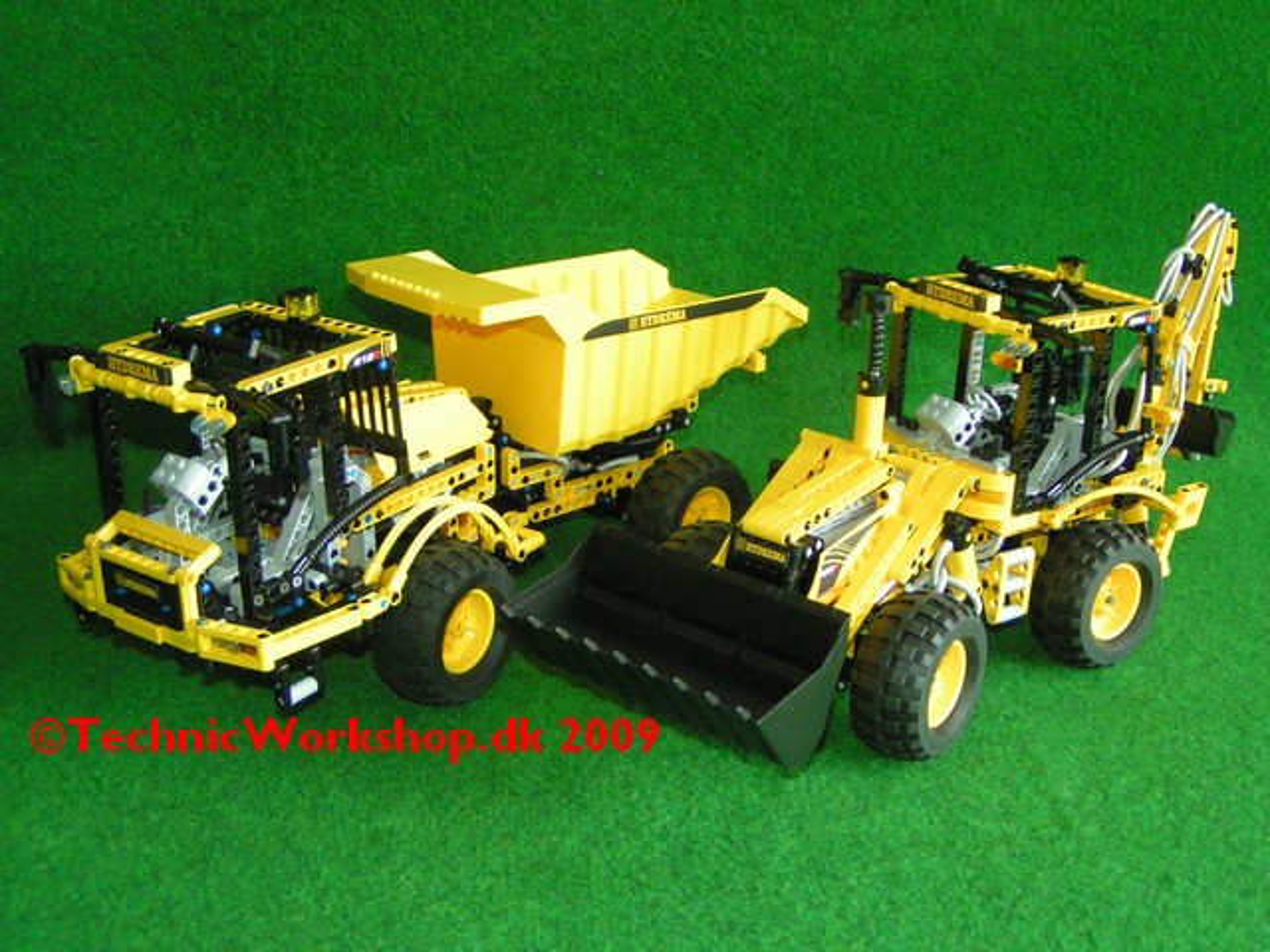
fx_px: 1394
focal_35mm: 38
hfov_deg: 49.0
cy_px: 476
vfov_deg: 37.7
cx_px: 635
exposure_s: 1/25
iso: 200
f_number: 2.8
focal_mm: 5.8
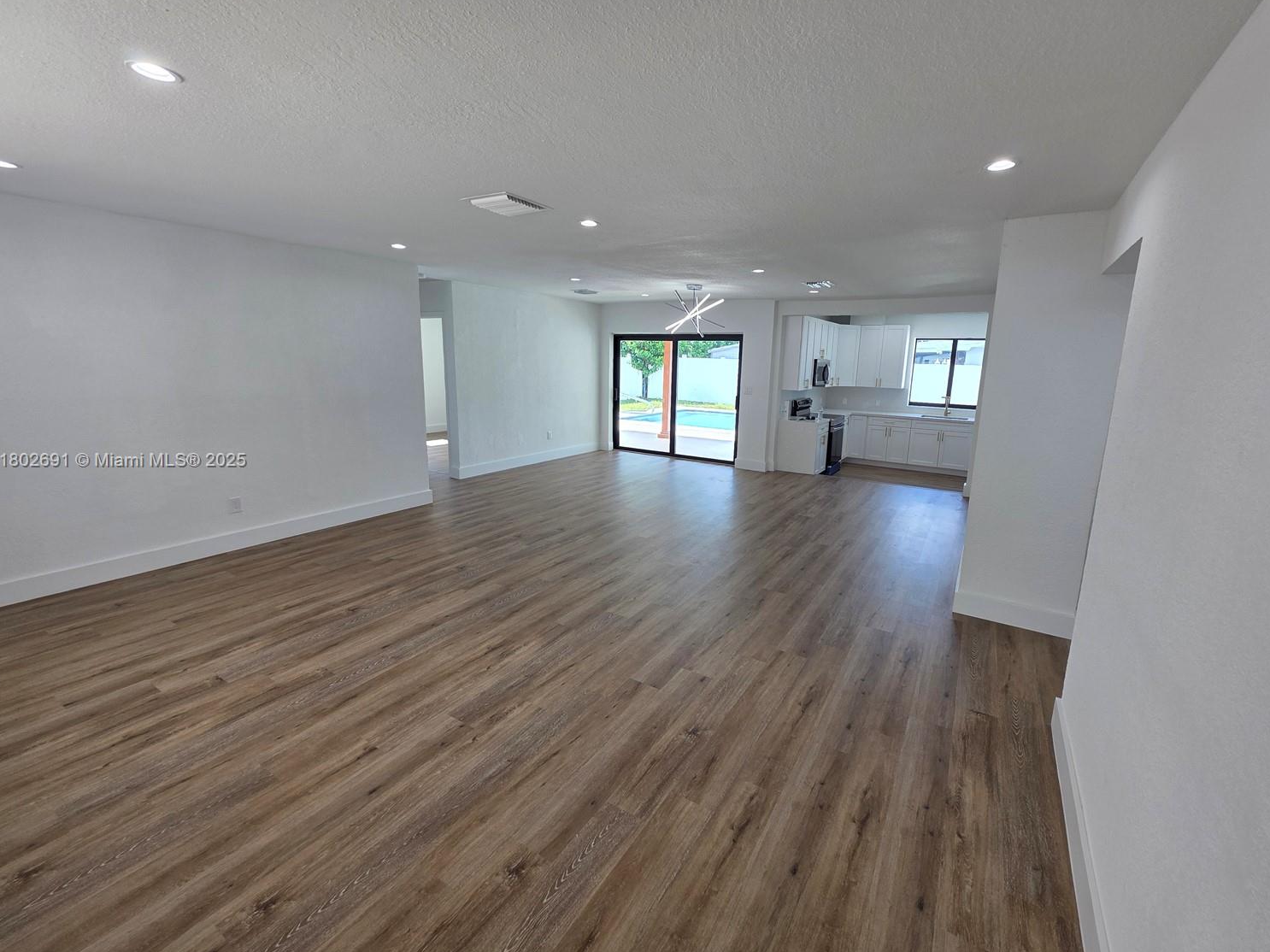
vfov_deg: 85.6
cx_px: 656
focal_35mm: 14
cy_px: 461
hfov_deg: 102.0
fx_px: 514
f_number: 1.9
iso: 40
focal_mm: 2.2
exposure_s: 1/129
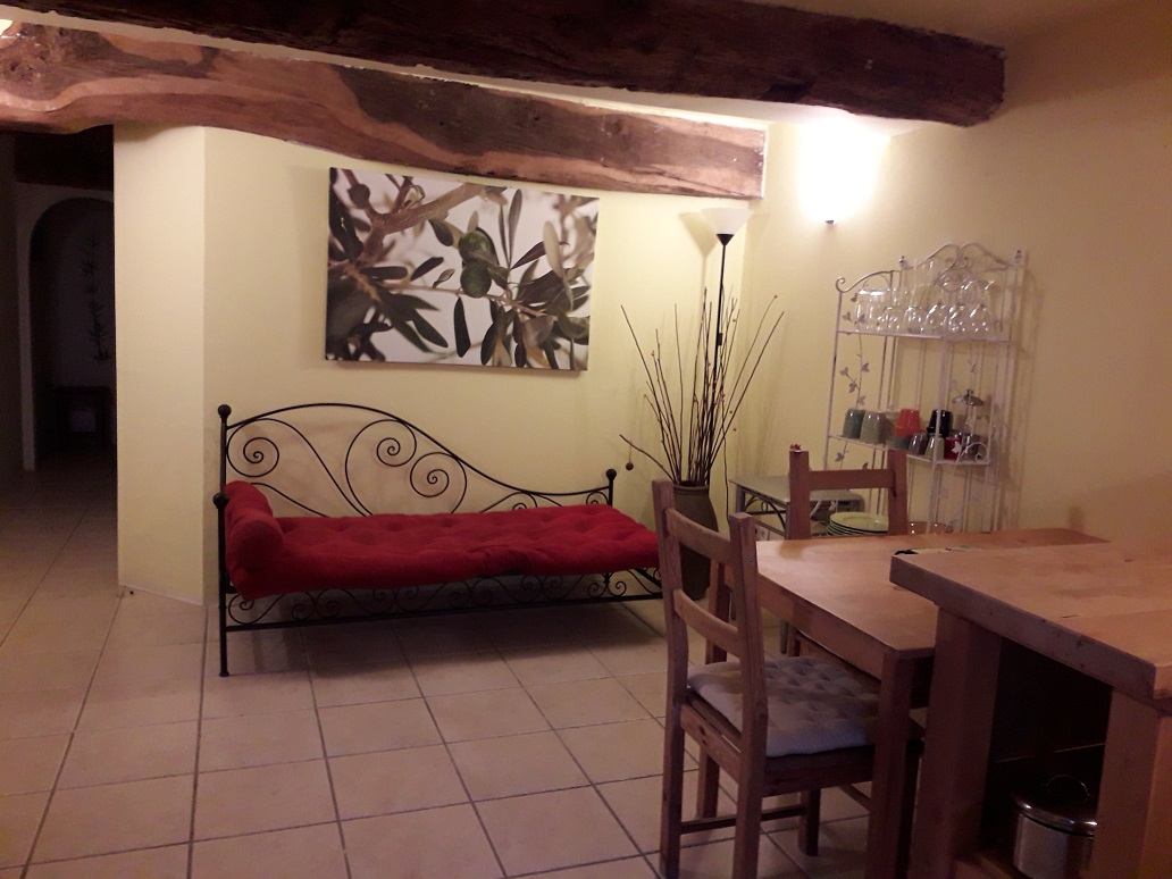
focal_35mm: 27
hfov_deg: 65.3
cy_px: 440
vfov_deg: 51.4
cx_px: 586
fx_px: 914
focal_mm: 3.6
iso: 200
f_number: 1.9
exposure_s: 1/33
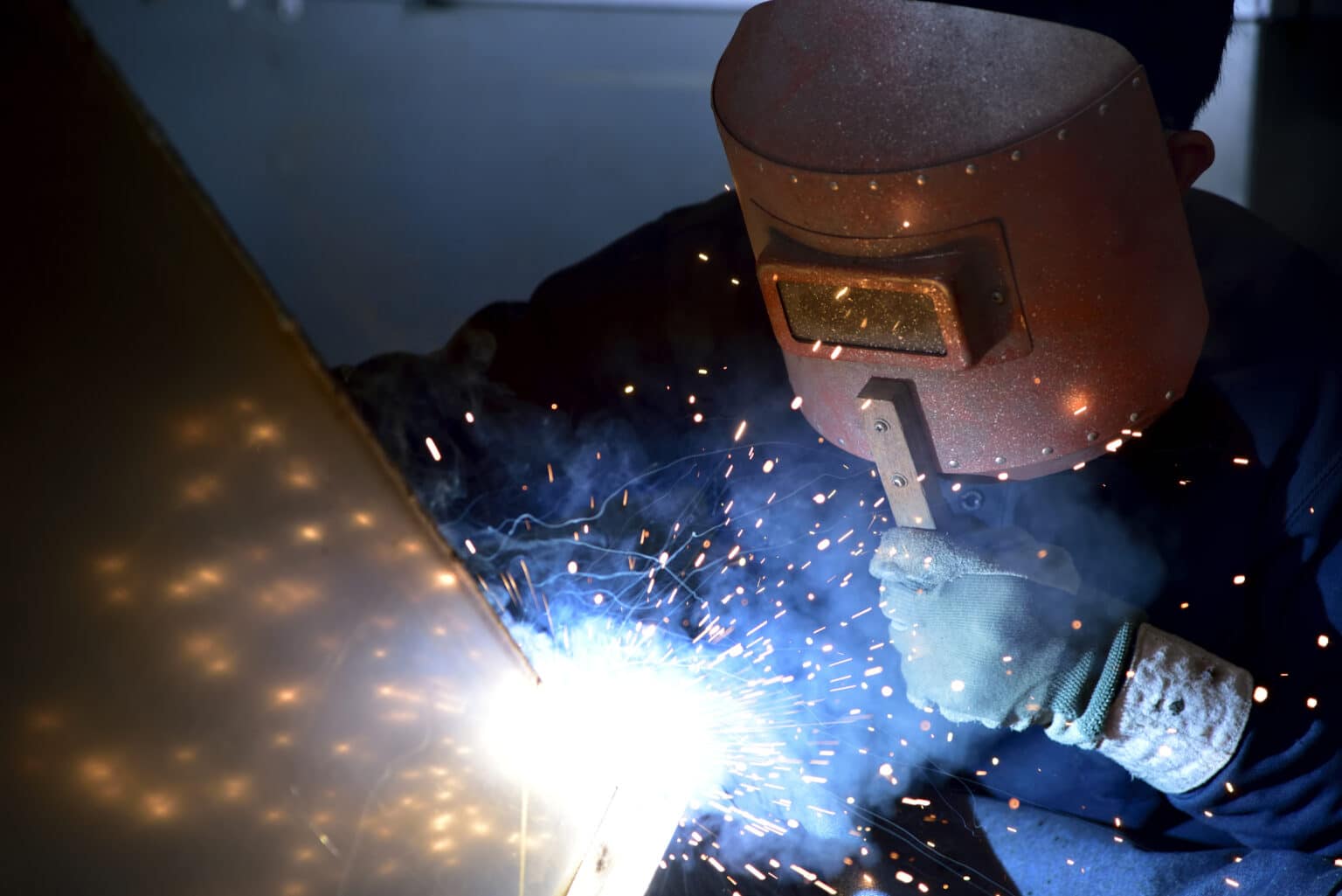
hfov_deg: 17.1
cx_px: 671
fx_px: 4474
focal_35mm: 120
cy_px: 448
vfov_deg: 11.4
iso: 800
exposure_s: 1/500
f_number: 4
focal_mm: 120
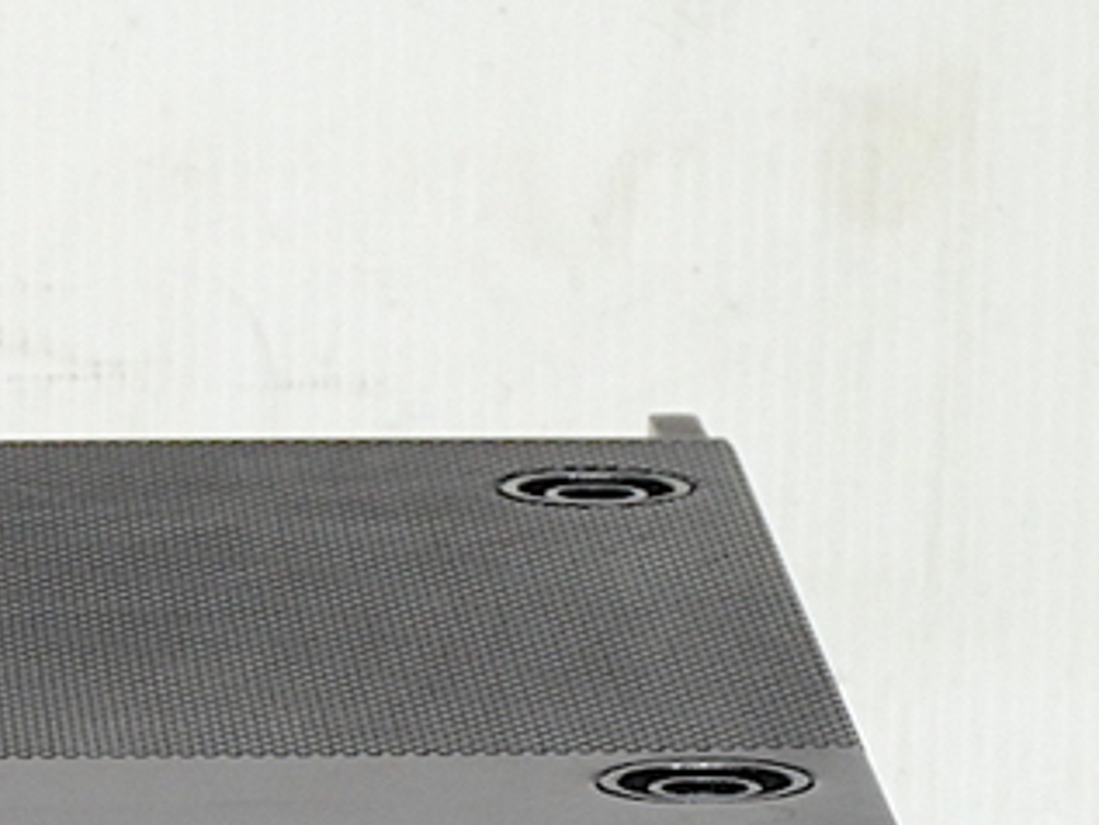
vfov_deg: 3.4
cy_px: 995
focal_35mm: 433
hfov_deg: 4.5
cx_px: -537
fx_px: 13752
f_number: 5.4
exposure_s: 1/6
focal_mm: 25.6
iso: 200
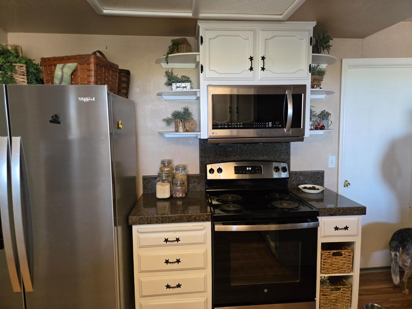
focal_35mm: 23
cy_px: 154
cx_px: 206
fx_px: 274
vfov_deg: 58.9
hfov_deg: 73.9
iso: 640
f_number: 1.8
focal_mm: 5.4
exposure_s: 1/120
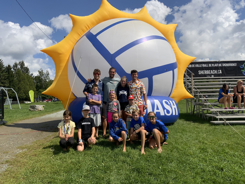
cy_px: 92
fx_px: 205
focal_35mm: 29
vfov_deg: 48.2
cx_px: 122
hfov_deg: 61.7
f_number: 1.8
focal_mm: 3
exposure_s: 1/3322
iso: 20
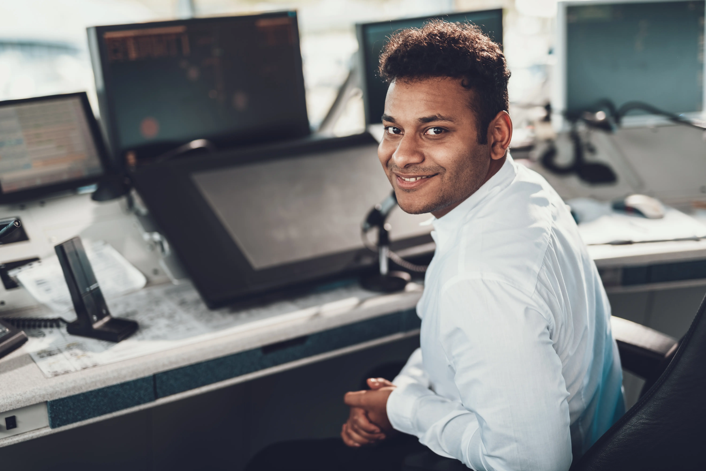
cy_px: 236
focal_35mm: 50
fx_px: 981
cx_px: 353
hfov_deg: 39.6
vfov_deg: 27.0
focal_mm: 50
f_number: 1.4
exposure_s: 1/200
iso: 80
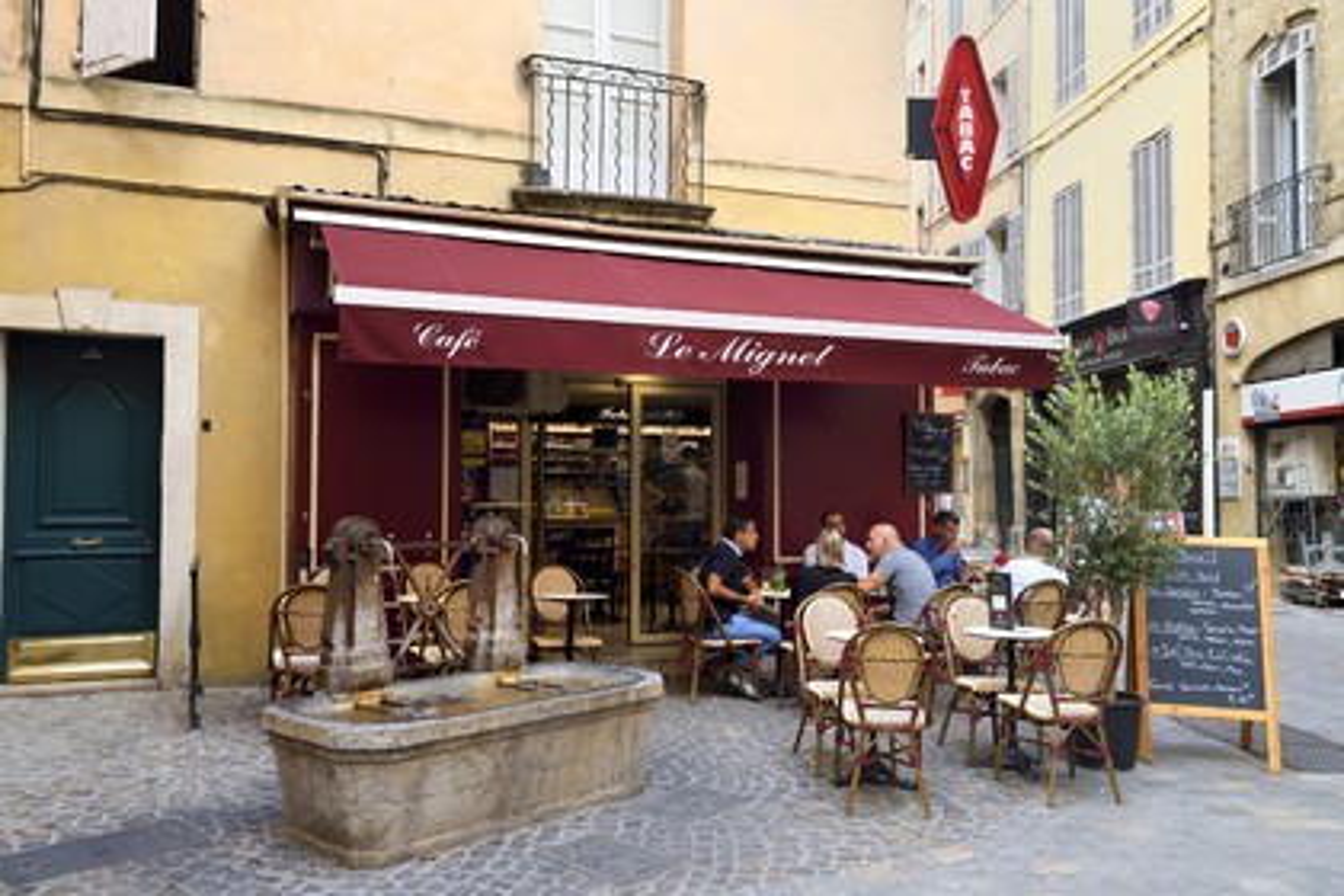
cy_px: 448
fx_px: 1157
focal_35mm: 31
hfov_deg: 60.3
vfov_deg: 42.3
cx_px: 672
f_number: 10
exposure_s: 1/100
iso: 800
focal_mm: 31
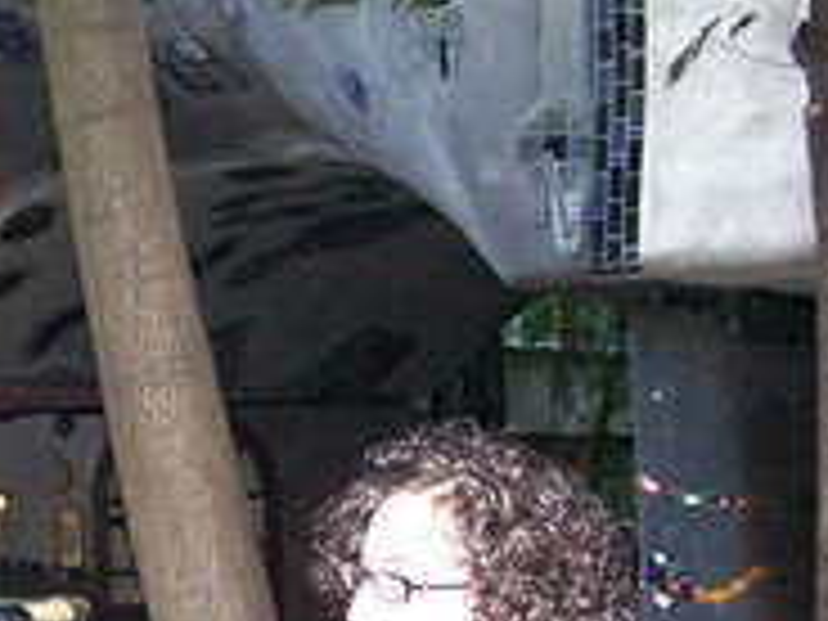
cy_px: 464
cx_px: 72
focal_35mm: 98
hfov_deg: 19.6
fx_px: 2344
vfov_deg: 15.0
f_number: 2.8
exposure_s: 1/60
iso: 400
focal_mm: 6.7
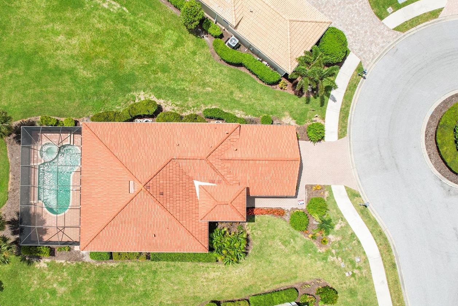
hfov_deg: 64.6
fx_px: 356
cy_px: 177
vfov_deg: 46.2
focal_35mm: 28
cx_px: 175
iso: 100
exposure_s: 1/2000
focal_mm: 8.38
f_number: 2.8
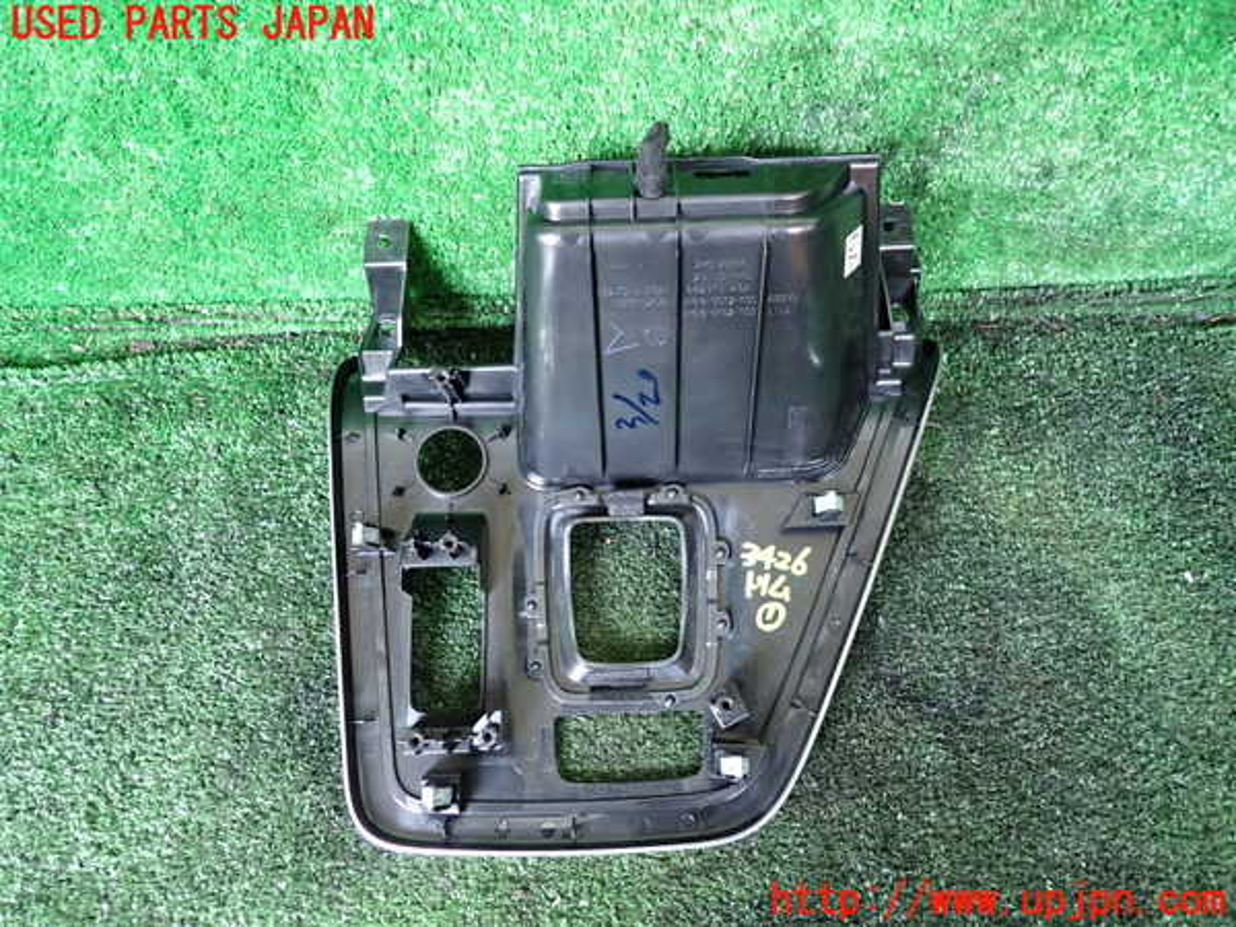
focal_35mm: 25
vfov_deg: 54.9
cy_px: 464
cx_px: 618
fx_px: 893
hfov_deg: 69.4
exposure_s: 1/30
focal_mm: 4.5
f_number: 2
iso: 500
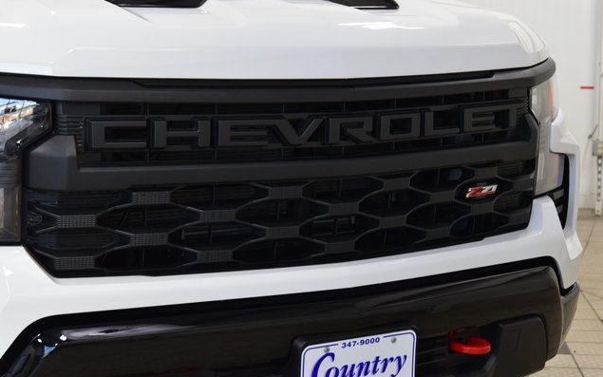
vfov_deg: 16.9
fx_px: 1266
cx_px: 303
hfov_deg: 26.8
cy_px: 179
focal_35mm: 77
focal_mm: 50
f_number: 6.3
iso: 1600
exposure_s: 1/60
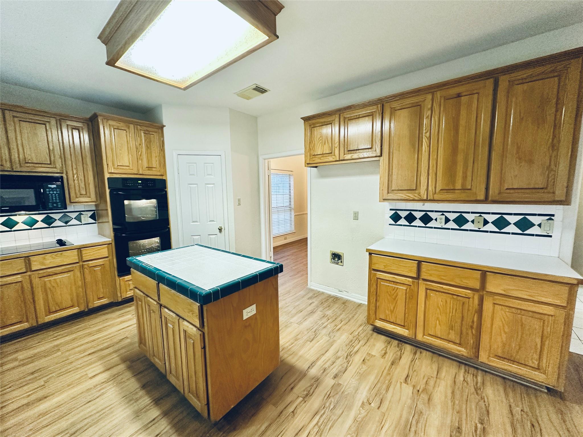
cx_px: 292
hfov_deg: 102.1
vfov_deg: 85.7
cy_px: 218
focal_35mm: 14
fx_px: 236
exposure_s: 1/60
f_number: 2.2
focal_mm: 2.22
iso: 200
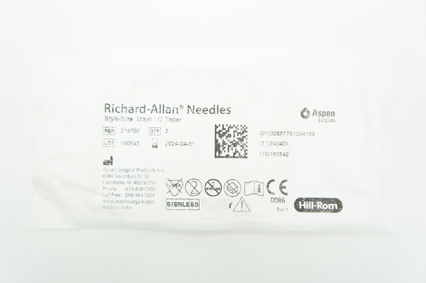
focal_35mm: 46
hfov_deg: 42.4
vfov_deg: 28.9
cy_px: 142
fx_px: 550
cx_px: 213
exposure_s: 1/60
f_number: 4.5
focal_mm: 31
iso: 400
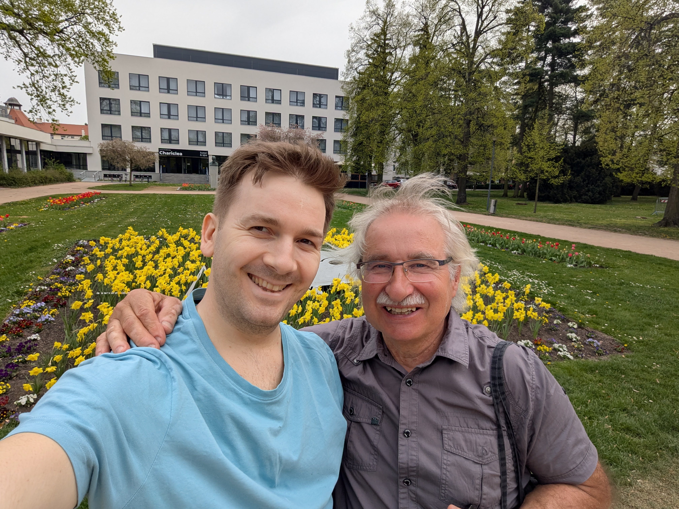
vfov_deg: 63.4
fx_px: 412
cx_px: 340
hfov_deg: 79.0
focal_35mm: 21
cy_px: 254
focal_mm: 2.74
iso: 38
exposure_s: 1/1188
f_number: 2.2
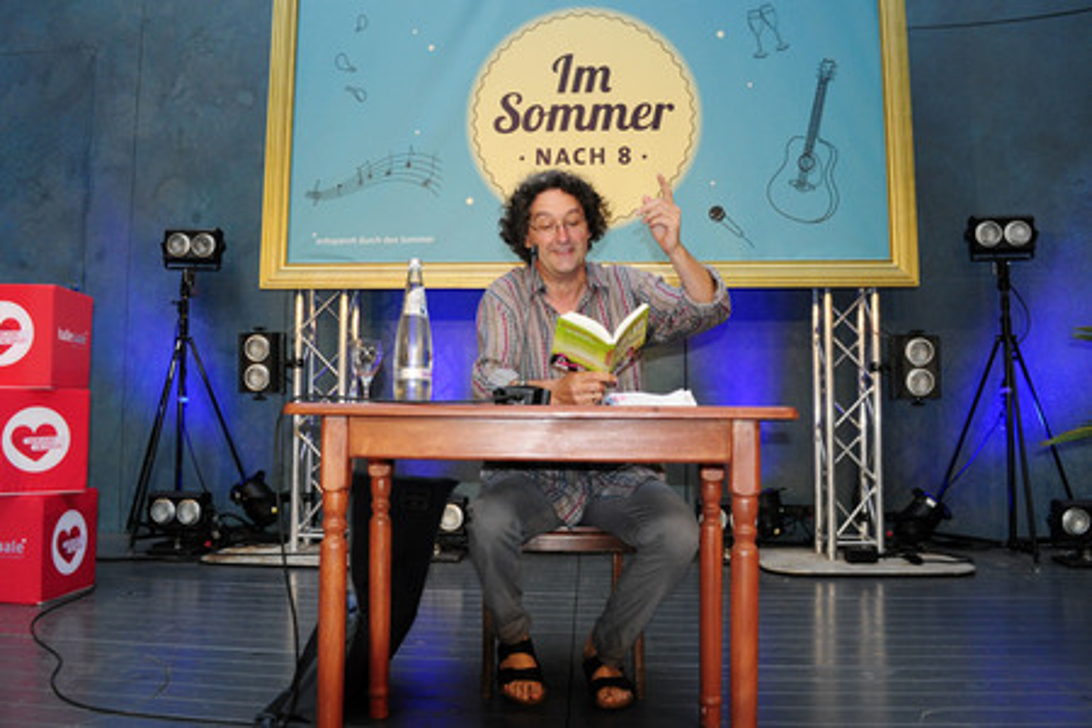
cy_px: 364
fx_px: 819
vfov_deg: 47.9
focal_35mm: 27
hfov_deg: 67.4
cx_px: 546
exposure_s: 1/200
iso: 1000
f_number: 6.3
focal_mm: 18
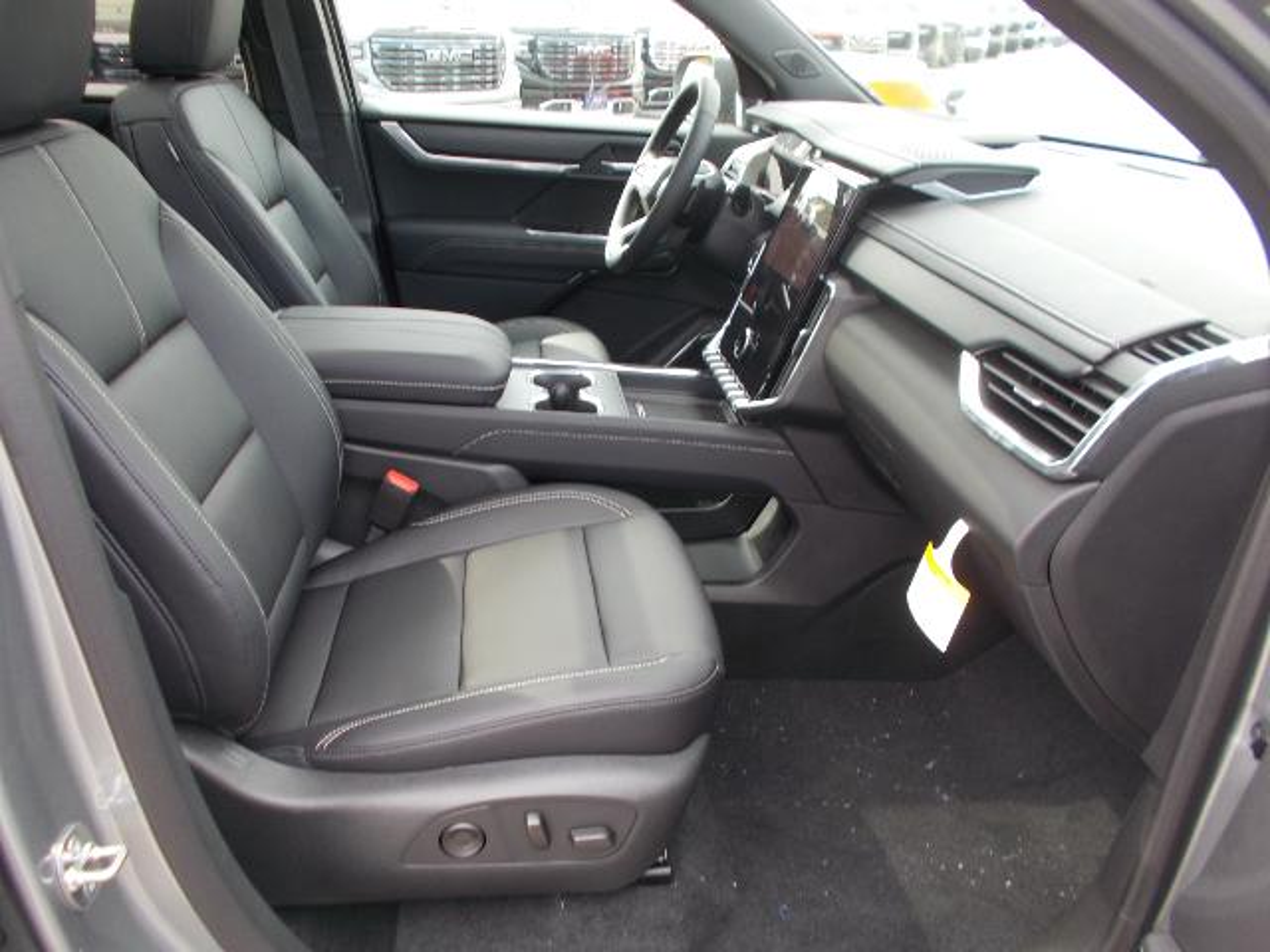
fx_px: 954
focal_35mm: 26
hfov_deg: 67.3
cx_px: 635
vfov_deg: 53.1
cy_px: 476
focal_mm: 4.6
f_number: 3.2
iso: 80
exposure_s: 1/40
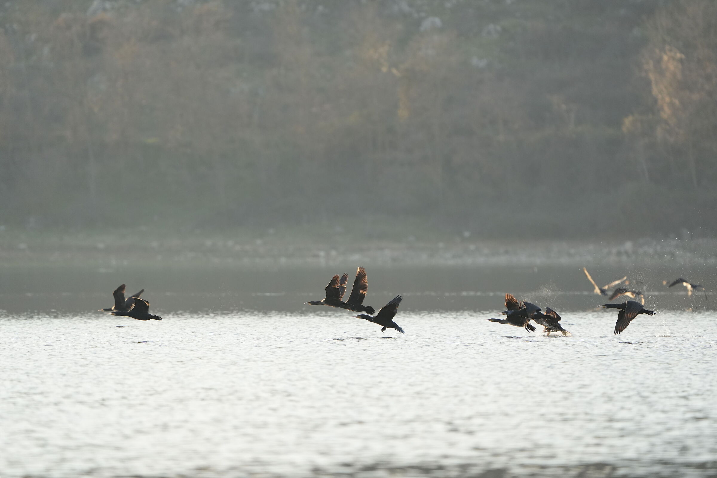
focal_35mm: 588
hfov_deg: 3.5
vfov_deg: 2.3
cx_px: 358
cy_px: 239
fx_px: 11710
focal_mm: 588
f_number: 6.3
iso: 1600
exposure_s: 1/1000
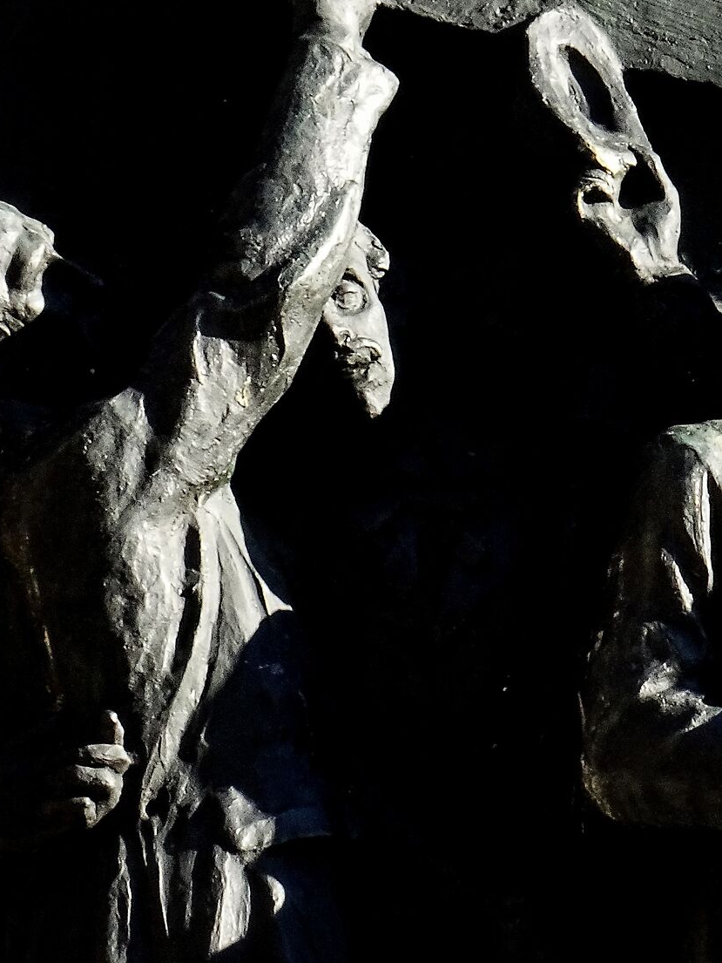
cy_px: 518
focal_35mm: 706
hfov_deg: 2.1
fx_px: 19630
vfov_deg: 2.8
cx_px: 494
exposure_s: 1/125
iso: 200
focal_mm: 55.52
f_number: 8
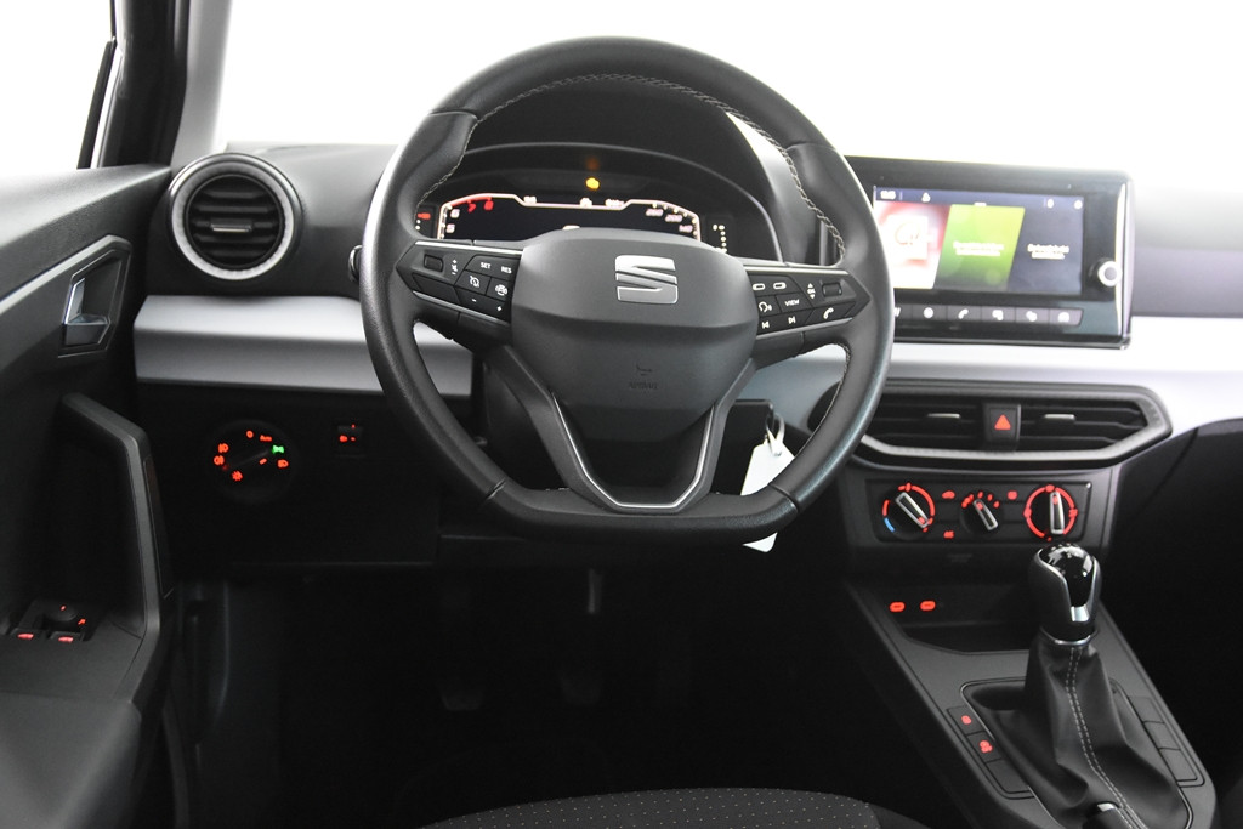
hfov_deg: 53.1
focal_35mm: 36
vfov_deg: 36.9
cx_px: 622
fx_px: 1243
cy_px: 414
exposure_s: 1/40
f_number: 3
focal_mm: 24
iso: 6400
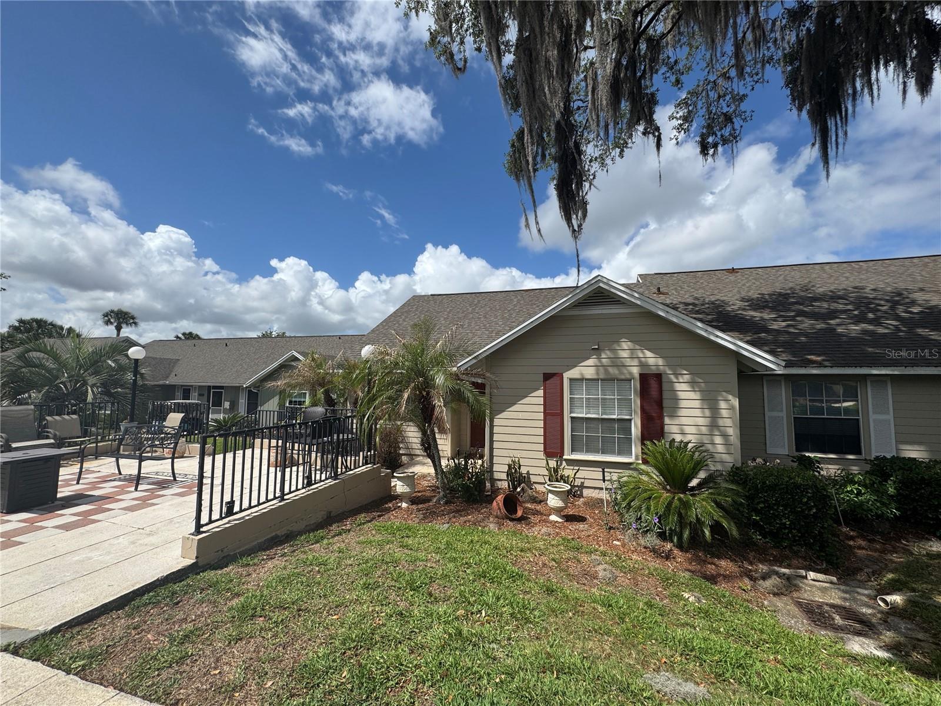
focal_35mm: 14
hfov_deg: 102.1
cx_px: 470
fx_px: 381
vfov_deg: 85.7
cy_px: 353
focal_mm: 2.22
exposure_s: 1/2674
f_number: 2.2
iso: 40
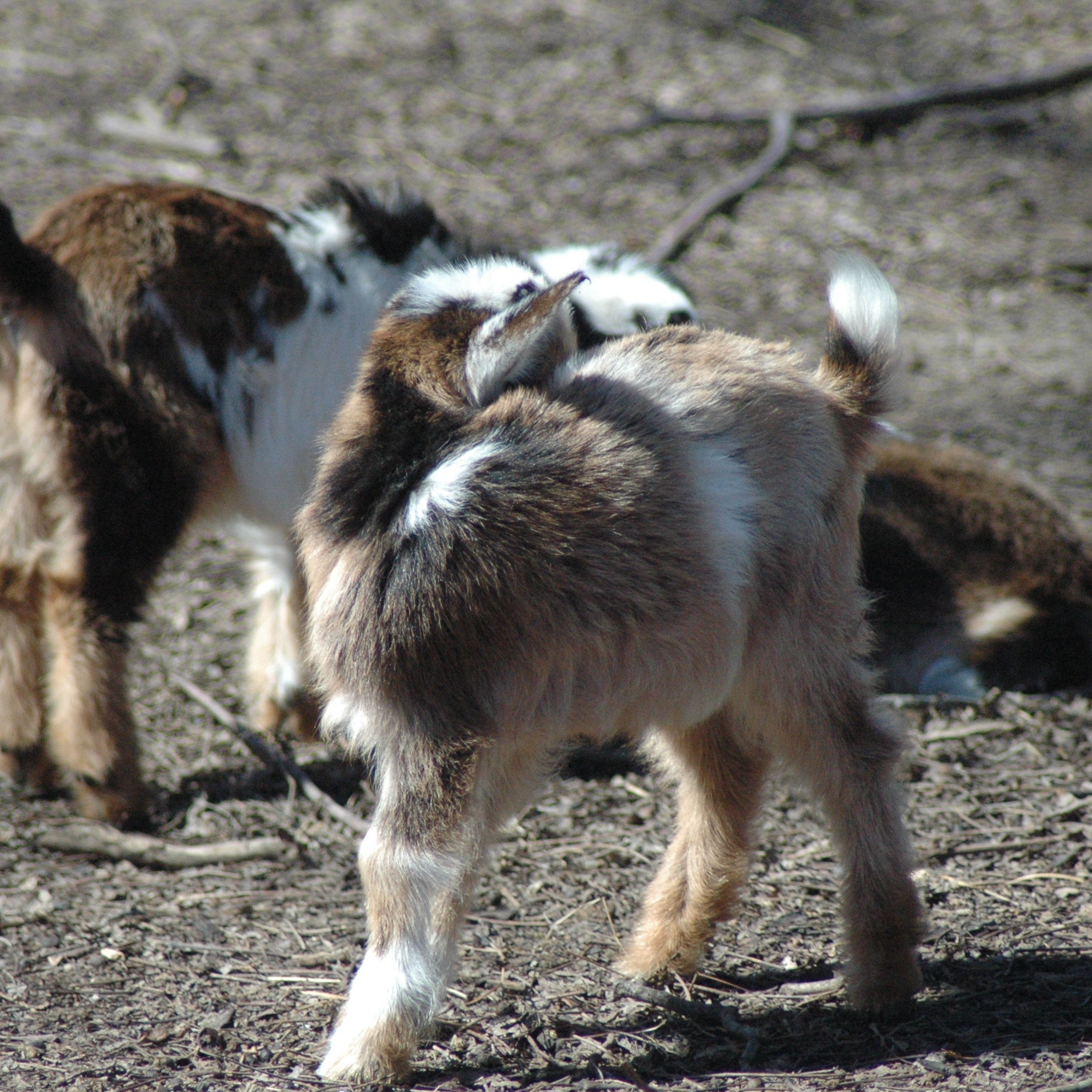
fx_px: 20558
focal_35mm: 576
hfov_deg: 3.0
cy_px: 546
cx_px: 483
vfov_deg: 3.0
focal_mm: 300
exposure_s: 1/2500
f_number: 6.3
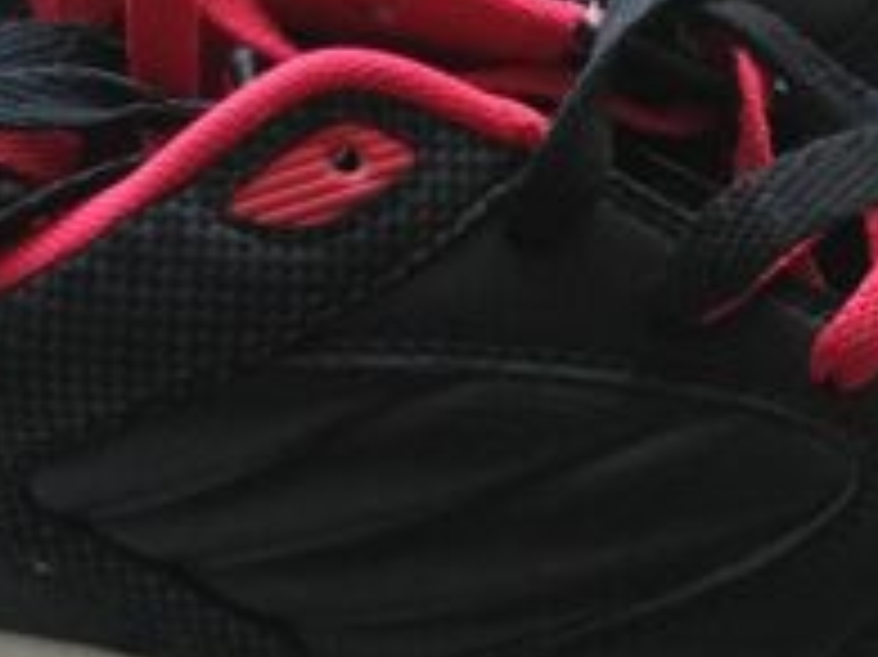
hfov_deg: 28.0
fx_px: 1749
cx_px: 594
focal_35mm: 69
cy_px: 256
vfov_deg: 21.3
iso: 482
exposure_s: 1/33
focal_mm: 2.96
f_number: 2
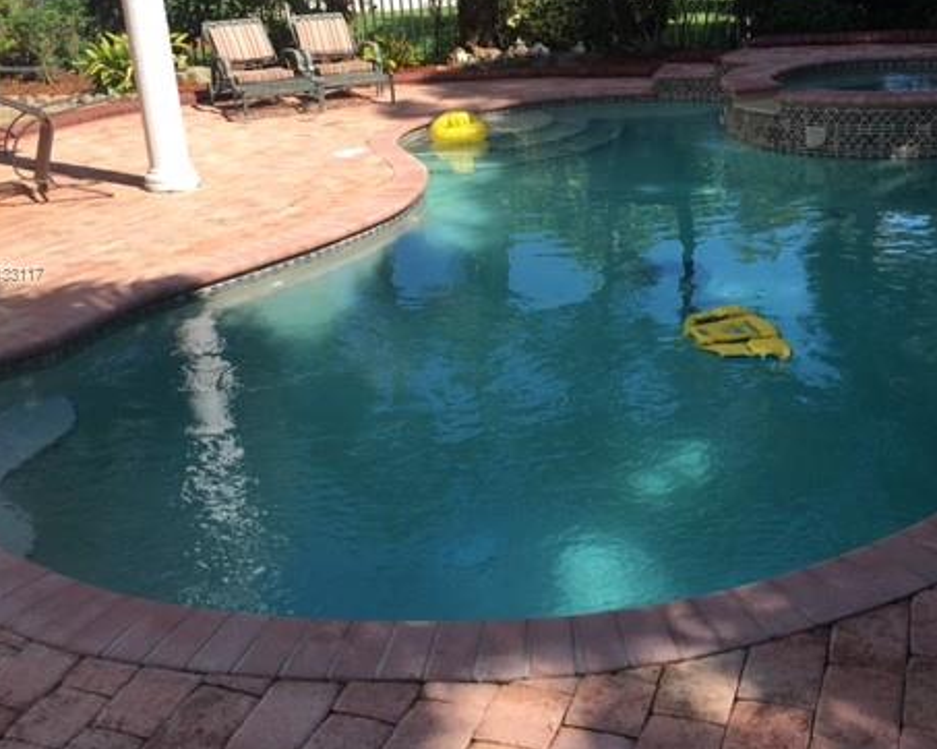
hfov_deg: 45.5
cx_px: 575
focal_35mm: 40
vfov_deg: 37.1
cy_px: 273
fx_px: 1109
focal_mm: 4.15
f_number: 2.2
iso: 25
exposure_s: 1/962
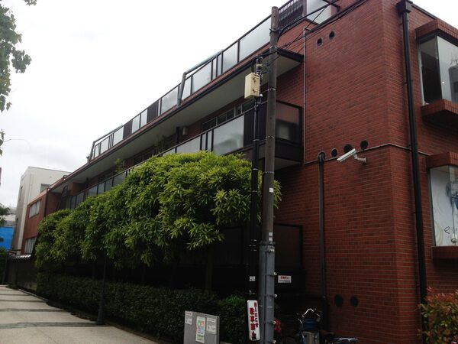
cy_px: 172
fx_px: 463
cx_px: 229
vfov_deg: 40.7
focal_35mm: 35
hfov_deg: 52.6
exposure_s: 1/1026
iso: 50
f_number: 2.4
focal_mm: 4.28
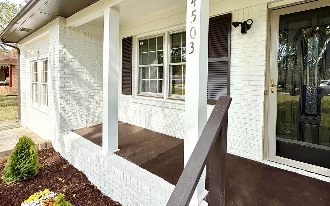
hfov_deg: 93.8
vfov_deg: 67.4
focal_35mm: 17
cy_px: 84
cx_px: 186
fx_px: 153
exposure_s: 1/760
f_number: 2.2
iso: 50
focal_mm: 2.22
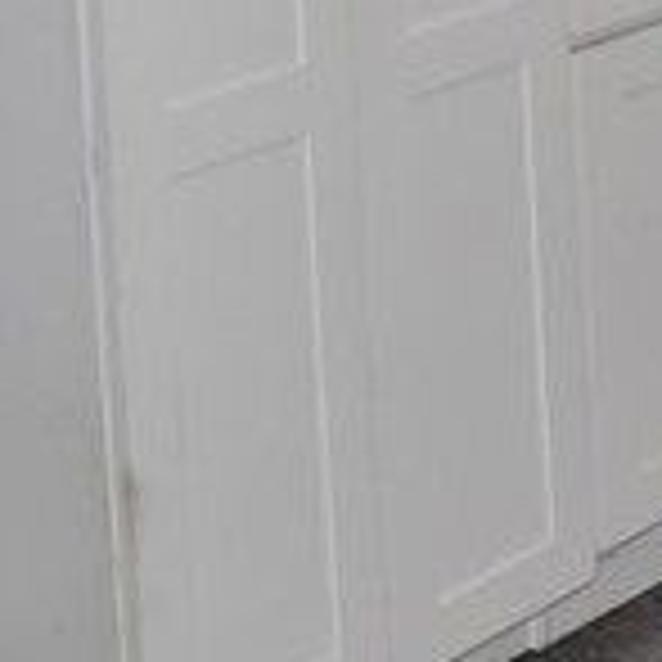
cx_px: 1513
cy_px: -637
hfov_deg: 10.7
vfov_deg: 11.2
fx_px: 3072
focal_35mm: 142
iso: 800
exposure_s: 1/200
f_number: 5
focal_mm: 24
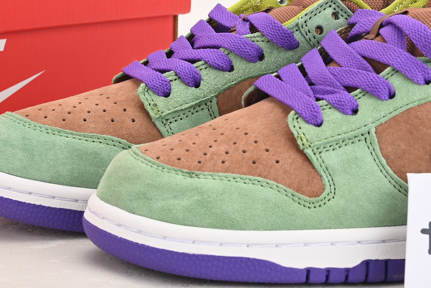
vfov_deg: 10.3
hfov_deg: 15.5
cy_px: 9
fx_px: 1581
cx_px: 287
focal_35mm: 132
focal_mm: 46
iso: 100
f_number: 11
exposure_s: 1/200
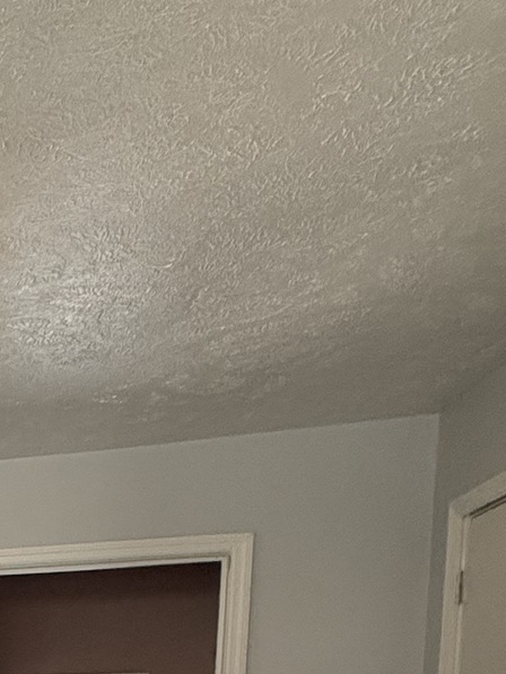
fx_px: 1052
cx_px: -443
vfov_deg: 29.1
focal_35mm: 54
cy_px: 866
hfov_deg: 19.2
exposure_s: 1/120
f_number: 2.2
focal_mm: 2.22
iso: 400
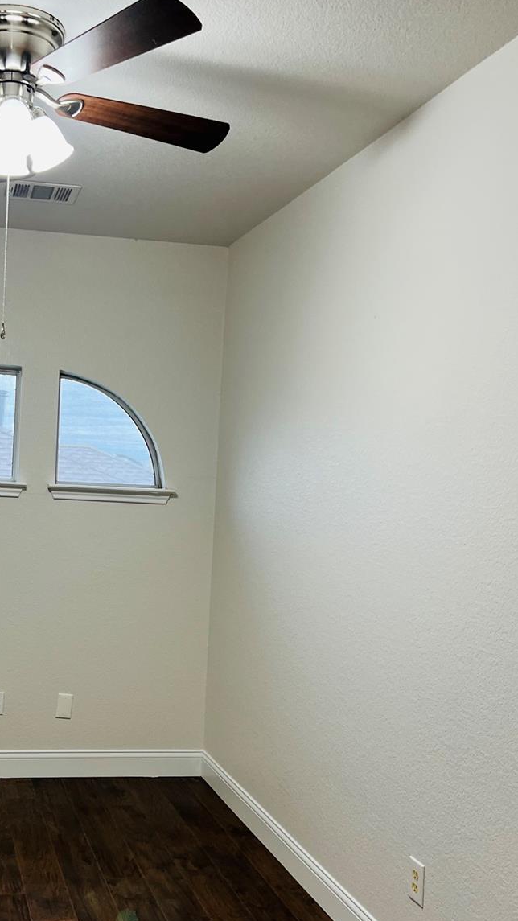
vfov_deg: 52.6
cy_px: 532
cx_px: 84
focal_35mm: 38
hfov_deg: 30.2
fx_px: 928
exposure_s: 1/120
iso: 125
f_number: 1.5
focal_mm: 5.7
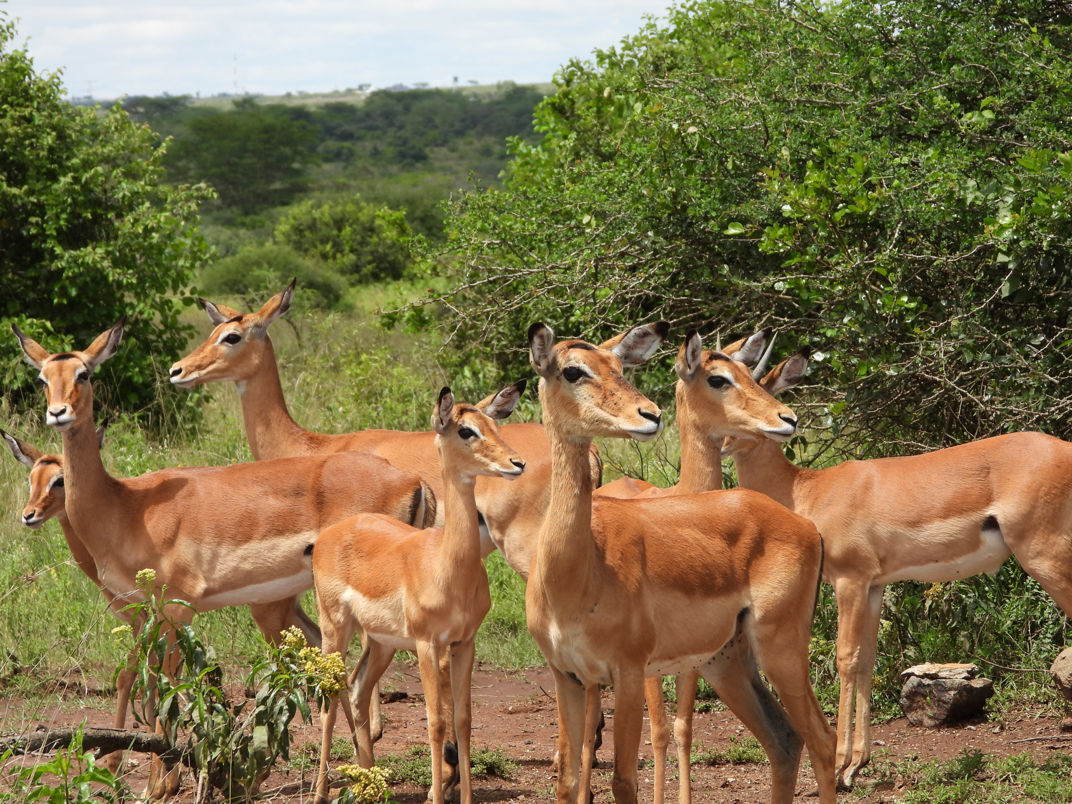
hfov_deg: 9.9
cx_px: 536
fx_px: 6194
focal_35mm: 200
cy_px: 402
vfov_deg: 7.4
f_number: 4.5
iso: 100
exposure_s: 1/500
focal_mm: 35.9
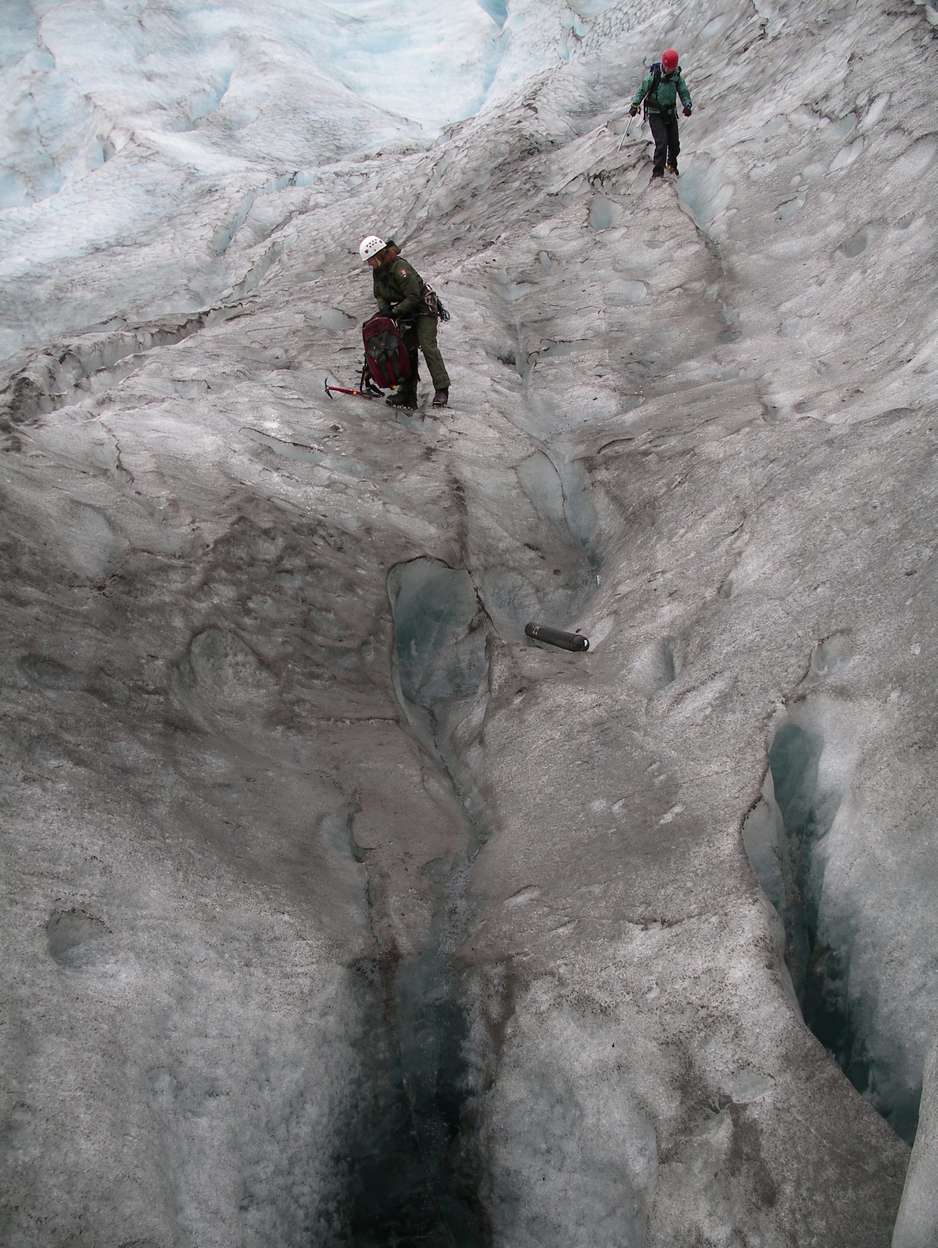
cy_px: 624
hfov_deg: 38.7
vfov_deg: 50.1
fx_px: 1335
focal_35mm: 37
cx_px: 469
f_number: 3
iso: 80
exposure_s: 1/125
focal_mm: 7.8
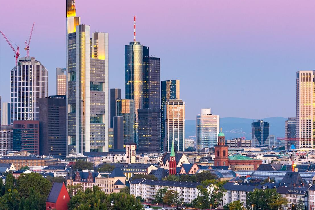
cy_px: 138
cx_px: 116
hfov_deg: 16.2
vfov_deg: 10.9
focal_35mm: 126
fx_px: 1103
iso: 100
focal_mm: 70
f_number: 11
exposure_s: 1/1.25
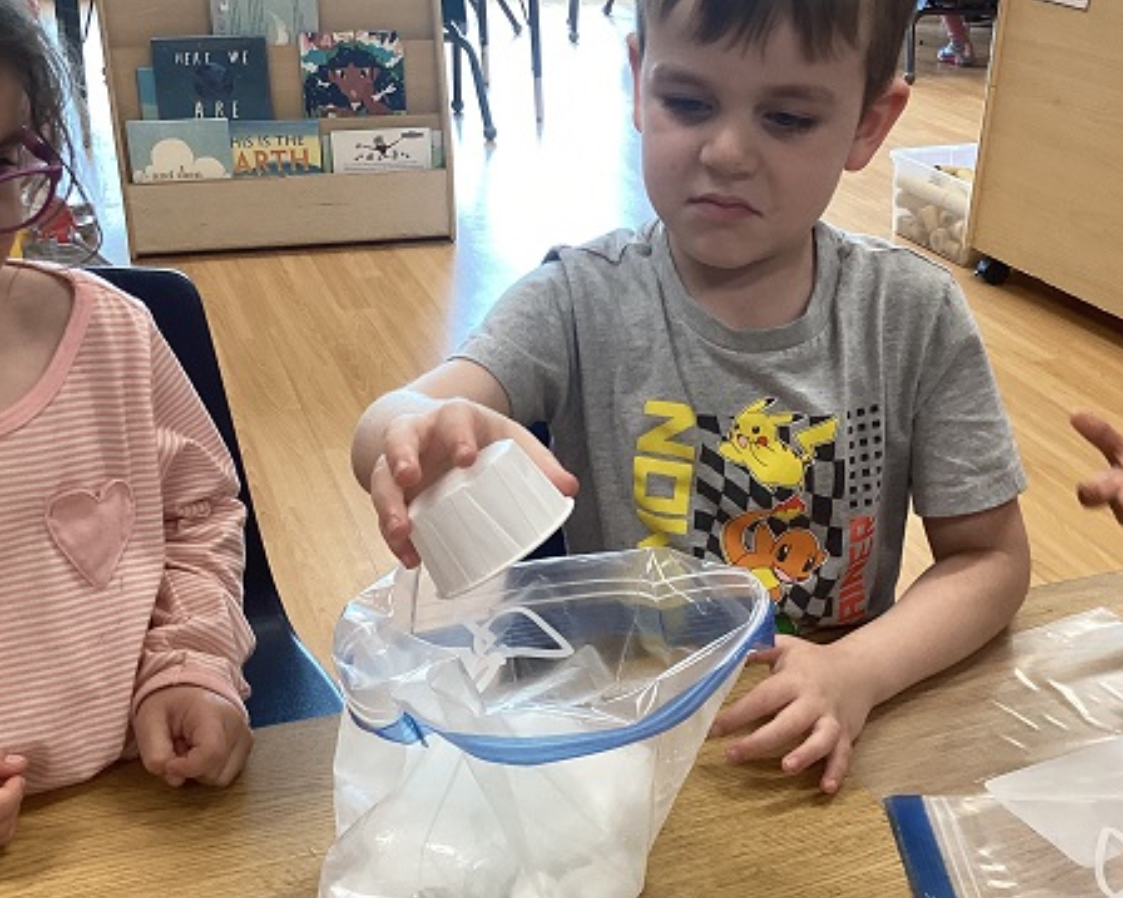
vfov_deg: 33.2
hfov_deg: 41.1
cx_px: 604
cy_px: 574
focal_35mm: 45
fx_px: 1495
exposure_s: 1/60
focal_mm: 3.3
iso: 80
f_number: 2.4
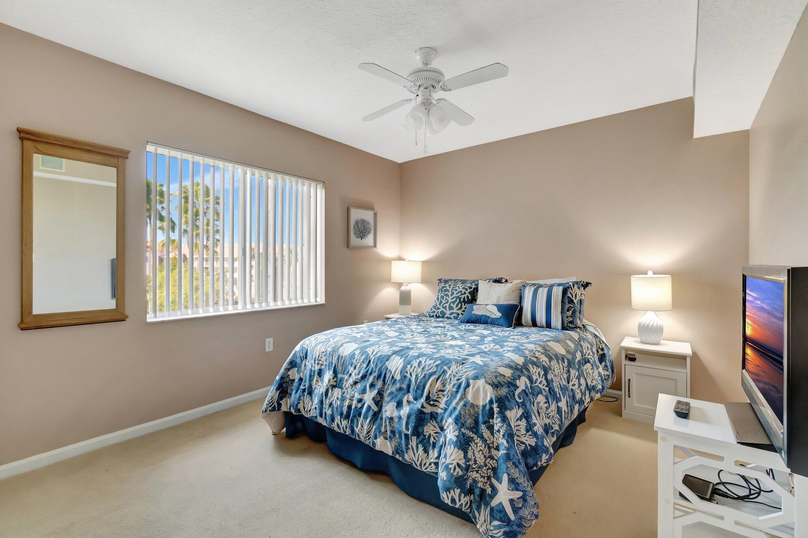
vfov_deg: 77.3
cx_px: 404
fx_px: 337
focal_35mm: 15
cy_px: 269
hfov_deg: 100.4
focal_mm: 10
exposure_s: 1/25
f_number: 8
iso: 1000
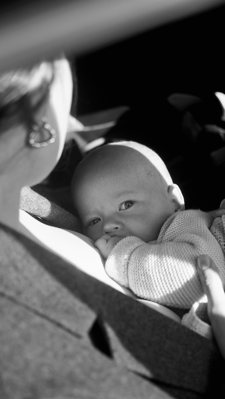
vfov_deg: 34.4
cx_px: 109
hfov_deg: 19.7
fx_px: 647
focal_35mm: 61
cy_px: 207
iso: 250
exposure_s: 1/500
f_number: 4
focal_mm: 55
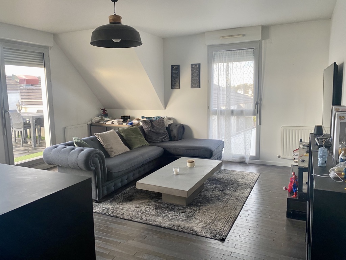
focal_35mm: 26
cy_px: 130
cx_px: 173
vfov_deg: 53.1
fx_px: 260
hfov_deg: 67.3
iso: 160
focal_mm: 4.25
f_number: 1.8
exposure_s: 1/60
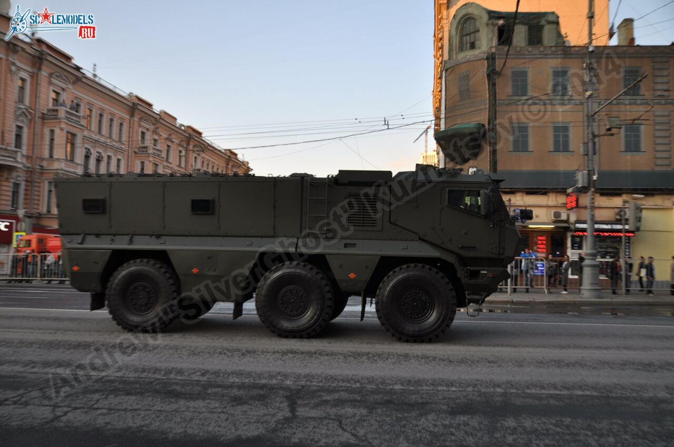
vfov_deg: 36.8
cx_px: 337
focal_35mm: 36
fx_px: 673
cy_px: 224
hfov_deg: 53.2
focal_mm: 24
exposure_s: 1/320
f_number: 2.8
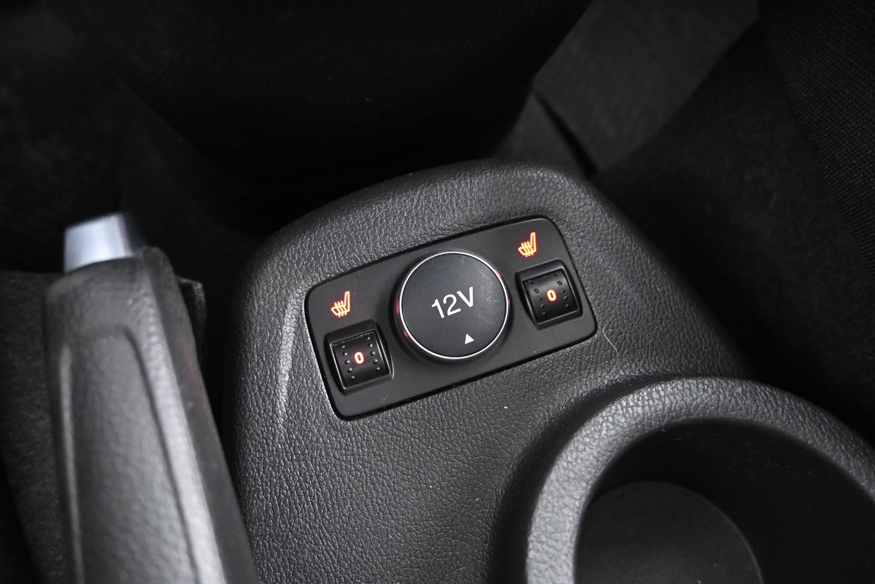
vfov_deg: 53.1
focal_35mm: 24
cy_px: 292
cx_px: 438
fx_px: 583
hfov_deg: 73.7
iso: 6400
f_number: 3.5
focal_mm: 16
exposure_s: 1/5
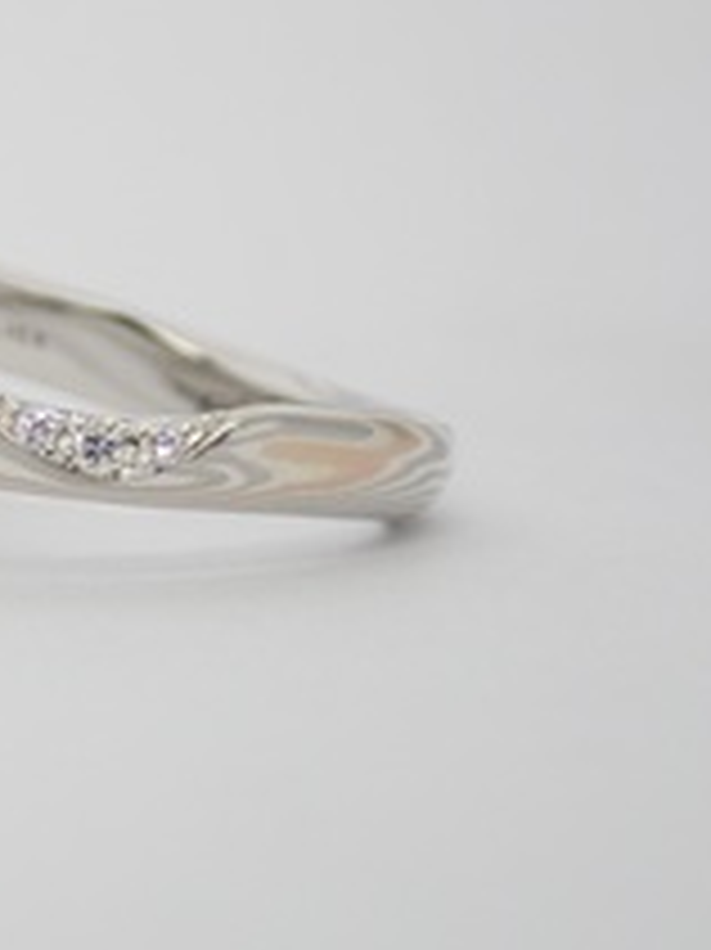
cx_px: -270
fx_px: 4496
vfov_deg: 12.1
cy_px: 416
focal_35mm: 164
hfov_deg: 8.9
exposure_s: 1/125
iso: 200
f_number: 4.1
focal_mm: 13.65
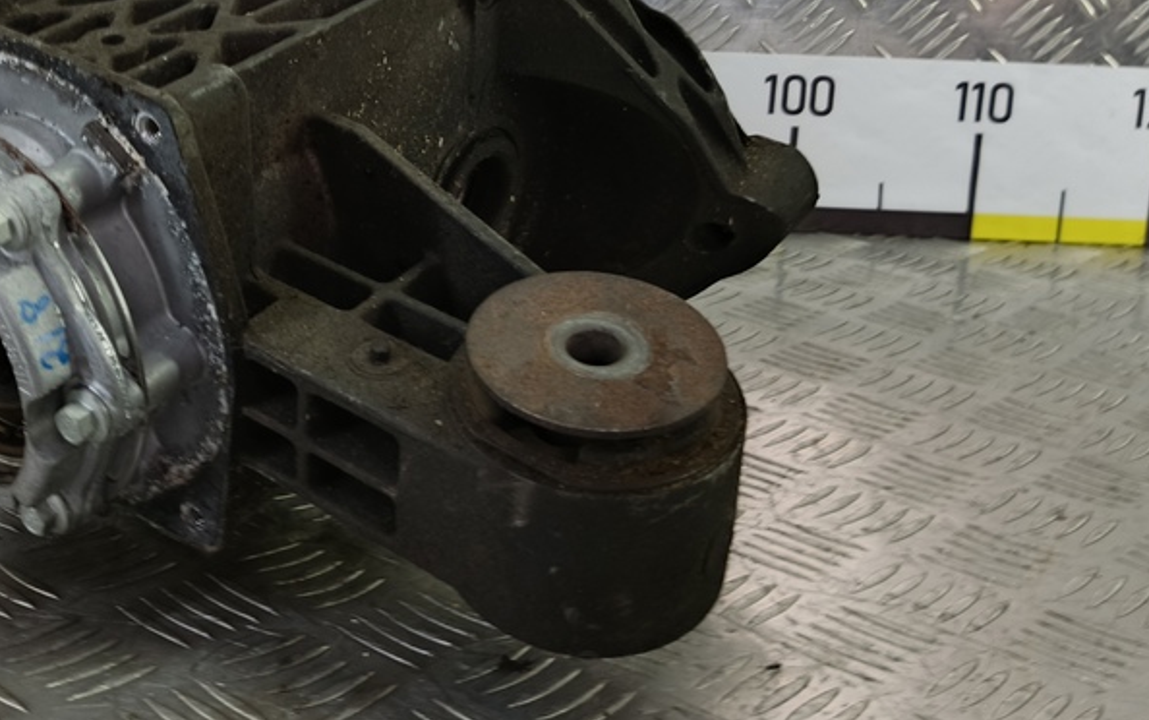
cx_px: 273
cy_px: 81
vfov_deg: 29.4
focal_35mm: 42
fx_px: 1316
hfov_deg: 45.4
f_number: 1.6
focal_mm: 4.11
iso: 85
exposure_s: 1/25
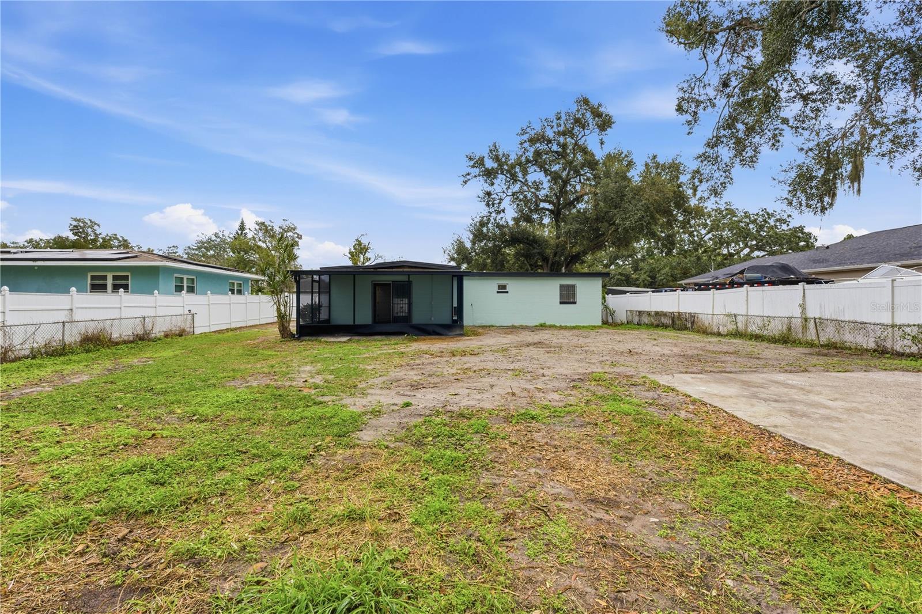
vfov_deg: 73.7
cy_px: 307
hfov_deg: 96.7
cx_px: 461
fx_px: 410
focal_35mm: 16
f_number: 11
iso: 125
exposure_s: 1/400
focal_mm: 16
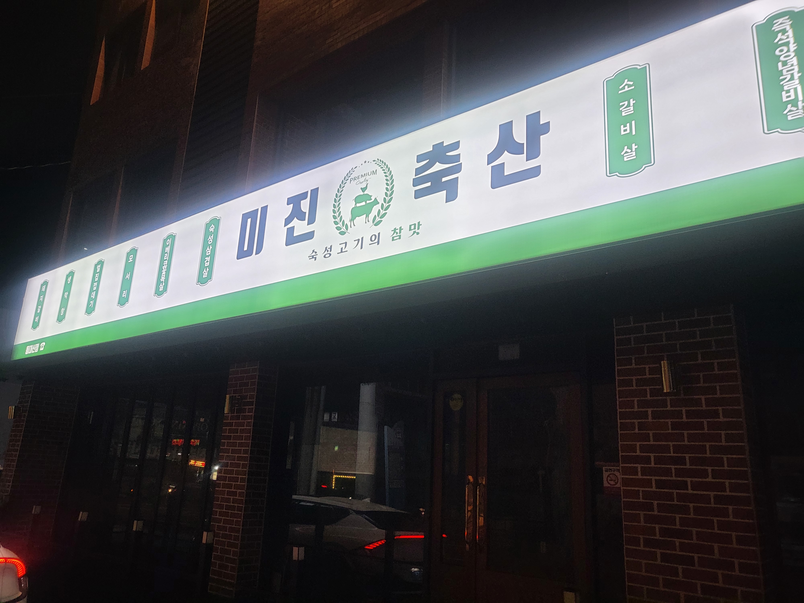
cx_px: 402
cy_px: 302
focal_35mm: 26
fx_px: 604
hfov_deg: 67.3
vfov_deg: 53.1
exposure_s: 1/120
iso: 64
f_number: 1.8
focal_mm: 4.25
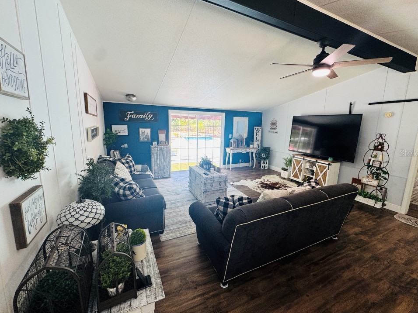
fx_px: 181
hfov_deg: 98.1
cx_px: 217
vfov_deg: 81.7
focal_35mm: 15
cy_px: 153
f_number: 2.2
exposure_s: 1/120
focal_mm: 2.22
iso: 125
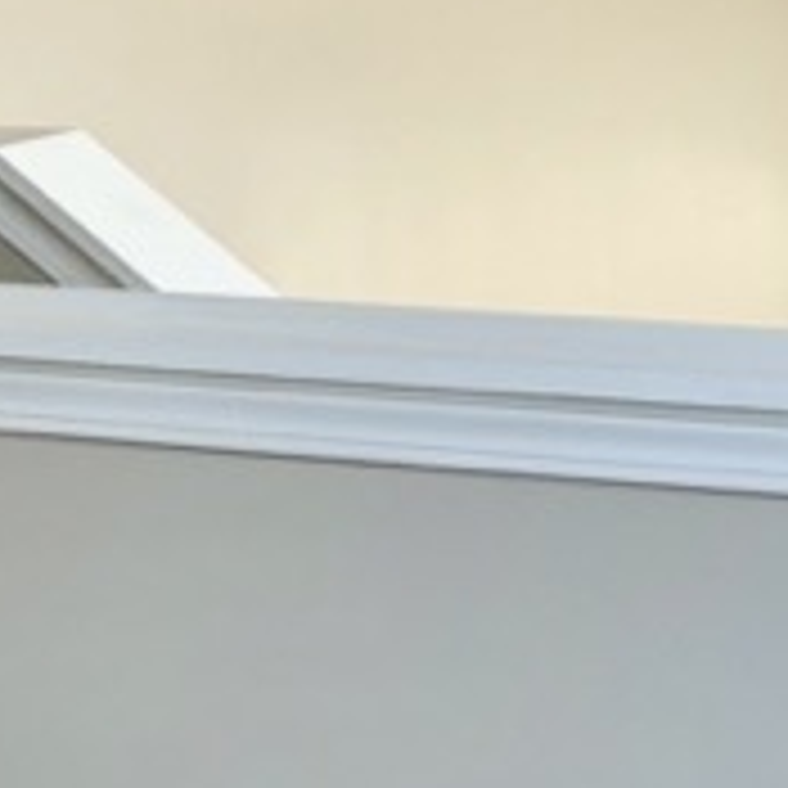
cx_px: -752
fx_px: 4327
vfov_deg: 10.4
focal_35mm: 168
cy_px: 81
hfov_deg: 9.7
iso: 50
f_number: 1.6
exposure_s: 1/121
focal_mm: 5.96
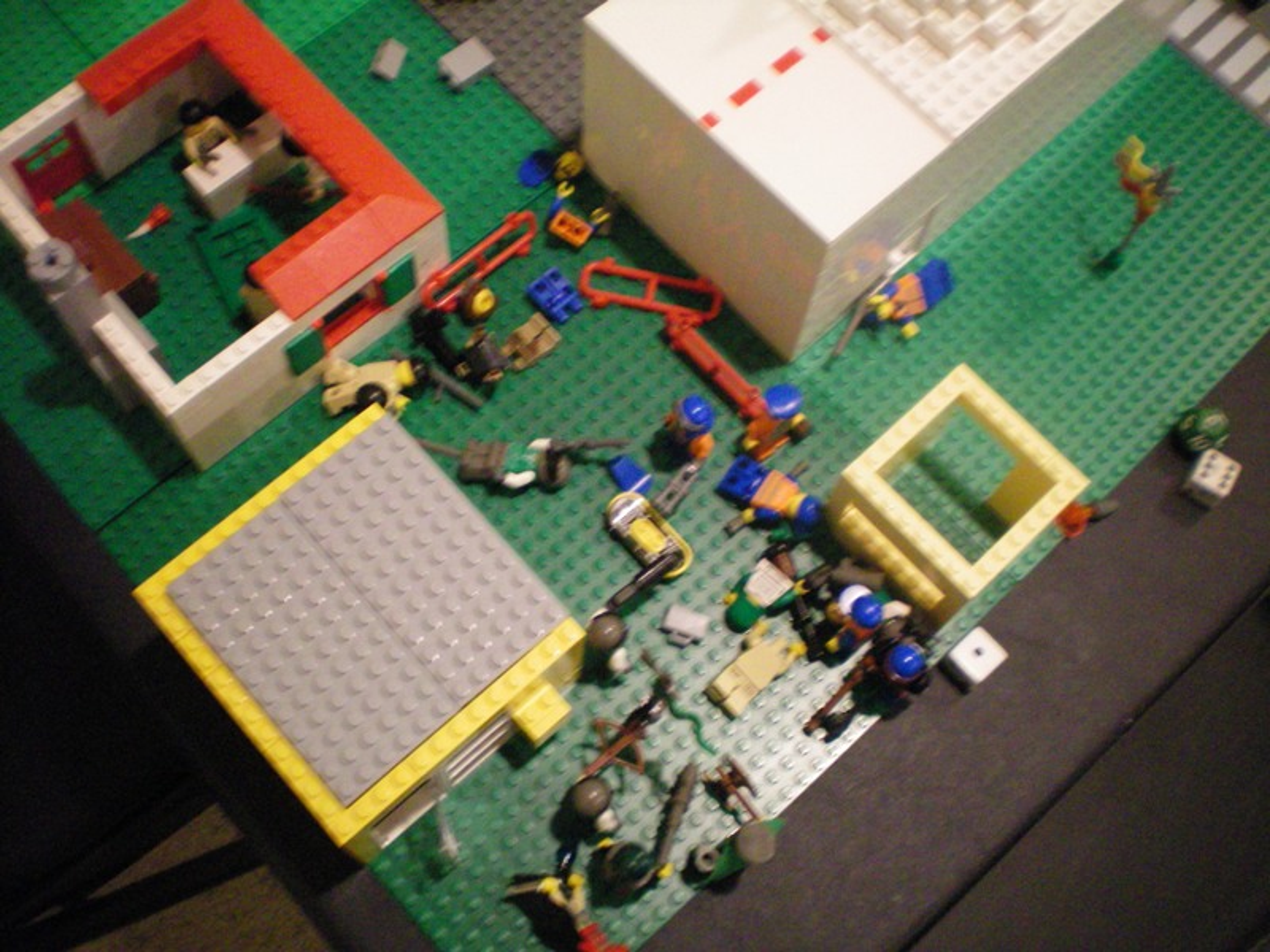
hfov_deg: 49.0
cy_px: 476
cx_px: 635
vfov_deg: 37.7
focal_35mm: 38
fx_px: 1394
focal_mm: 6.3
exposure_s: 1/20
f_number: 3.1
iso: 400
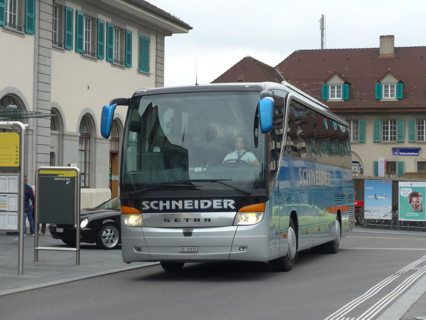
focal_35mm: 86
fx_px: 1058
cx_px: 213
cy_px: 160
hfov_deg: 22.8
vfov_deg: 17.2
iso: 100
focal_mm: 17
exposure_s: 1/80
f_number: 4.5
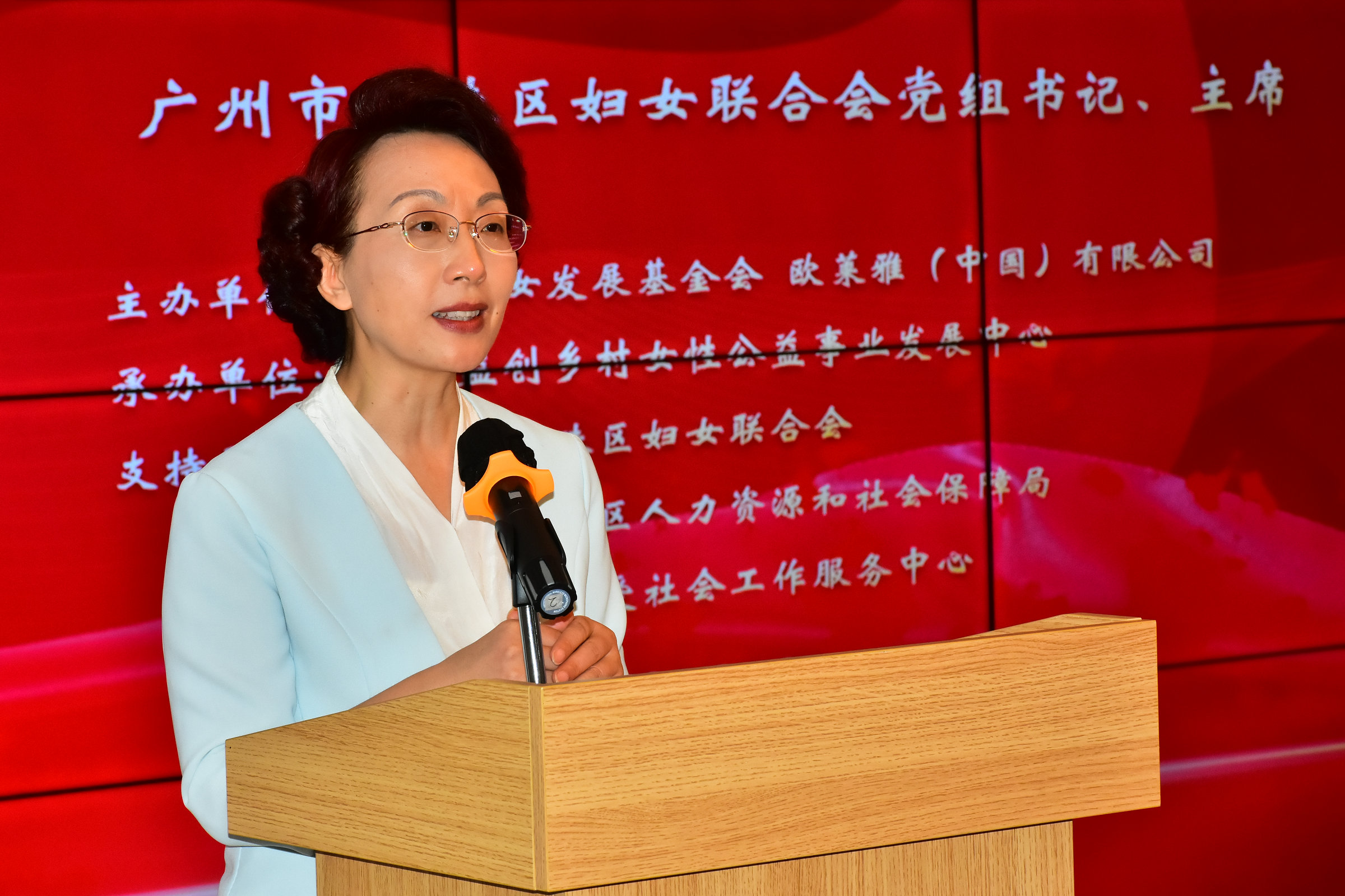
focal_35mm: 120
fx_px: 4483
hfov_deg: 17.1
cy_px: 448
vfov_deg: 11.4
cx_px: 672
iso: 1000
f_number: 11
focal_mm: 80
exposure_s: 1/160
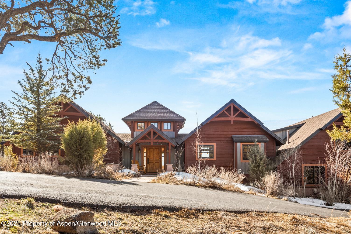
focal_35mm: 30
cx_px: 176
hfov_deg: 61.9
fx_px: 293
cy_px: 117
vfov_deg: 43.6
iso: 400
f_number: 11
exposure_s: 1/125
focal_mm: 30
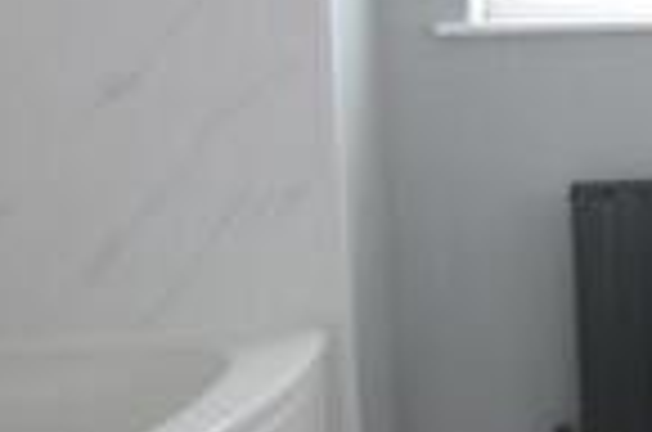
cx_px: 958
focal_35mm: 68
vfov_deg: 19.7
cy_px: 76
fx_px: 1229
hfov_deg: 24.0
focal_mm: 10
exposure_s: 1/30
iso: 100
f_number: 4.5
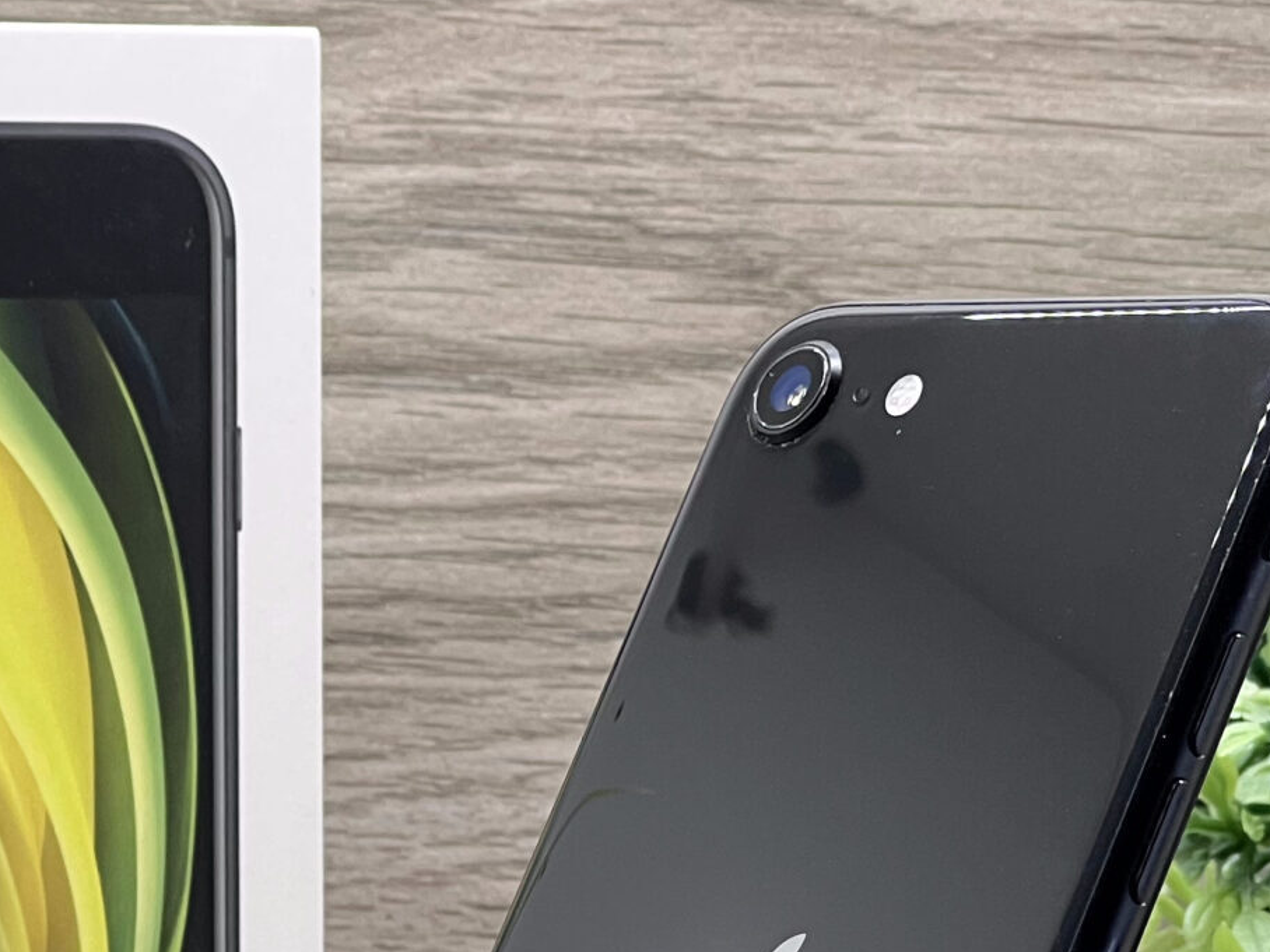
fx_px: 7961
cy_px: 1058
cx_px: 435
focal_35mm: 217
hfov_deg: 9.1
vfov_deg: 6.8
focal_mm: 9
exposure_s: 1/100
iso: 100
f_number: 2.8
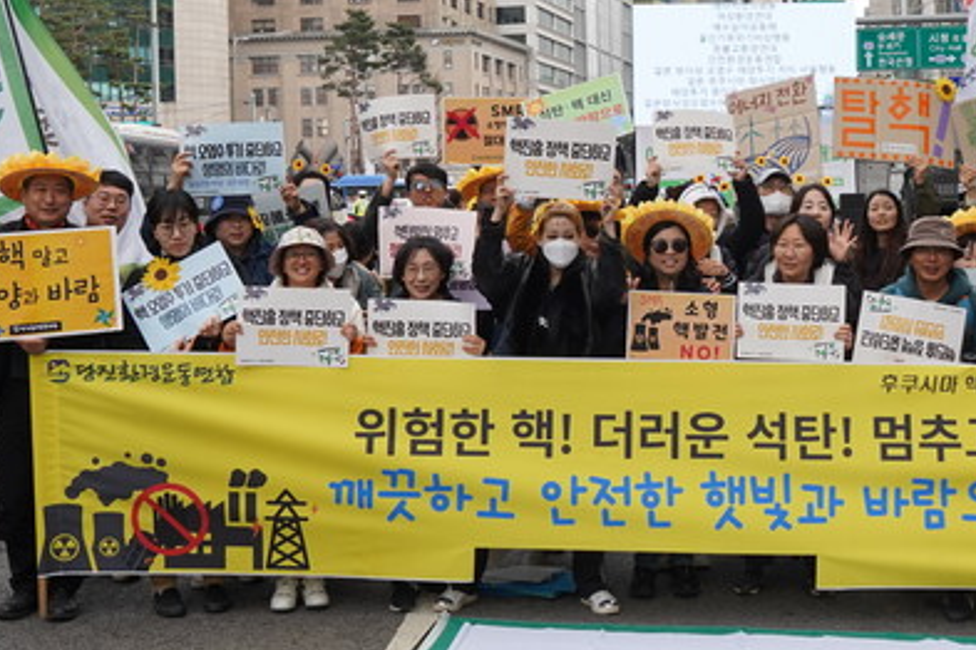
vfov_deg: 24.5
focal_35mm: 55
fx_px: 1491
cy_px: 216
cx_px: 651
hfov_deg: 35.9
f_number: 8
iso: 400
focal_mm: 24
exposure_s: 1/200
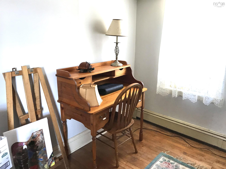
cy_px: 84
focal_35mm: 28
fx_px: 183
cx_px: 113
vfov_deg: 49.7
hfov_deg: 63.4
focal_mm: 3.99
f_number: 1.8
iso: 40
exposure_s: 1/30
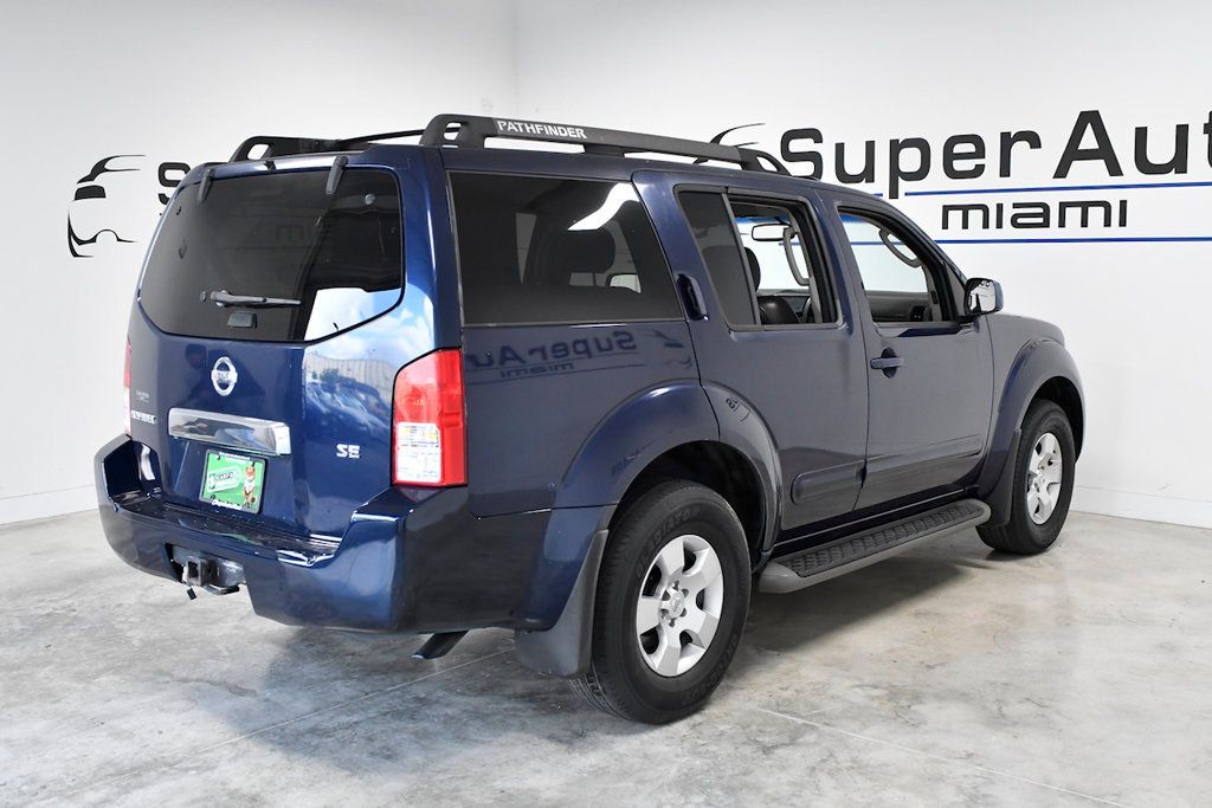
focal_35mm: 36
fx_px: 1212
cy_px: 404
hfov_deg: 53.1
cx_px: 606
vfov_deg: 36.9
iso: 2000
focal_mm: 24
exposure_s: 1/500
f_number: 4.5
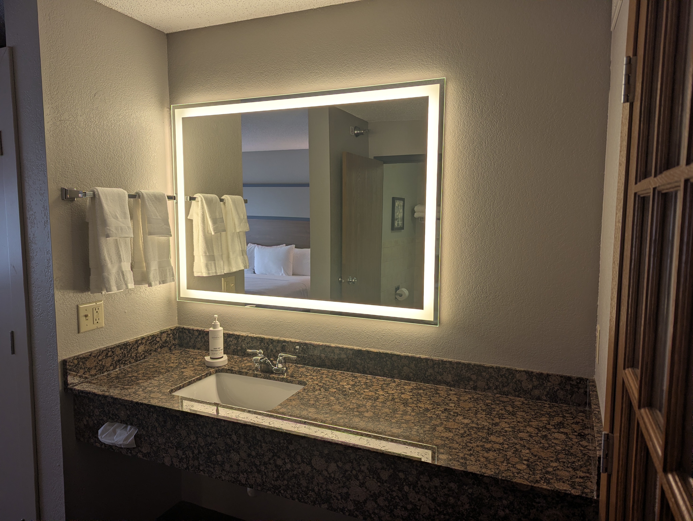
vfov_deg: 56.9
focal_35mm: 24
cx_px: 346
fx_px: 481
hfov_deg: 71.5
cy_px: 260
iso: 83
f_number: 1.85
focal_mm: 6.81
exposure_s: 1/292
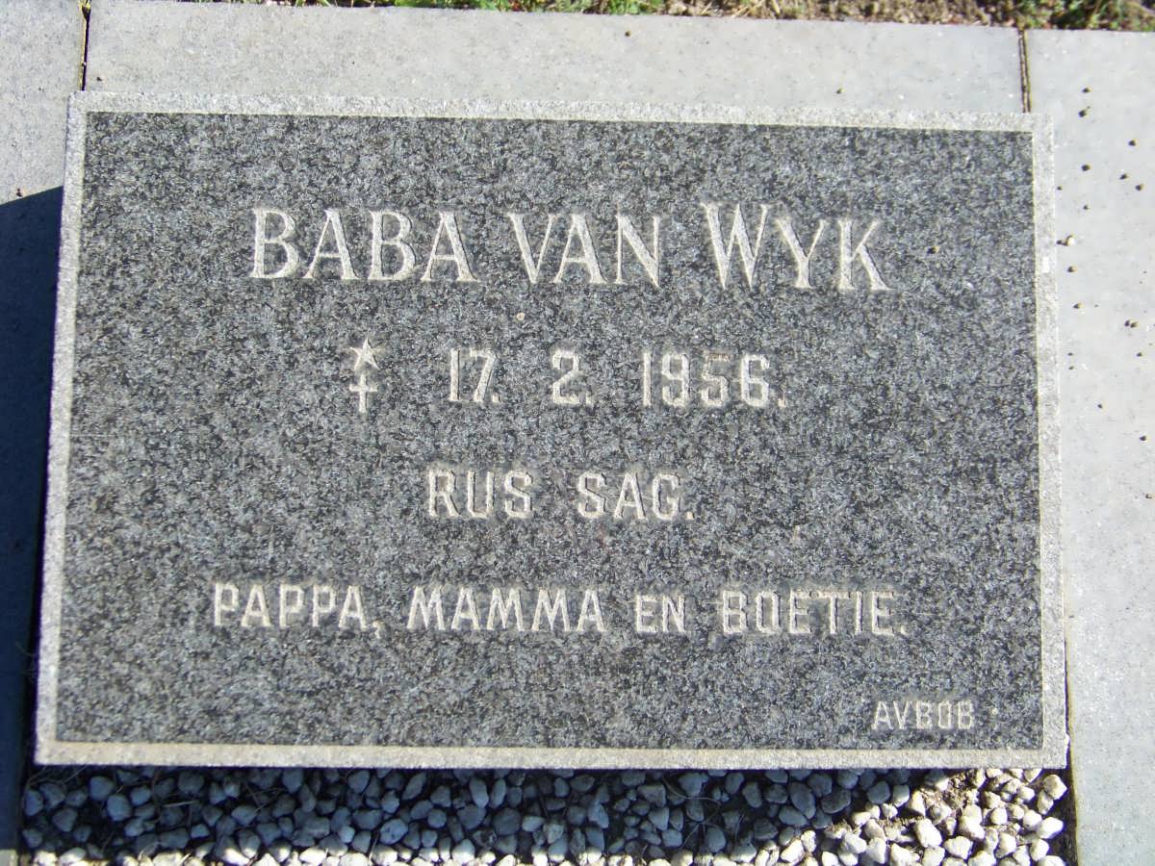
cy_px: 433
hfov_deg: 34.9
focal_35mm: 55
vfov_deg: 26.6
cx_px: 578
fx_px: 1835
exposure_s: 1/500
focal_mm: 9.36
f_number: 3.2
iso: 64
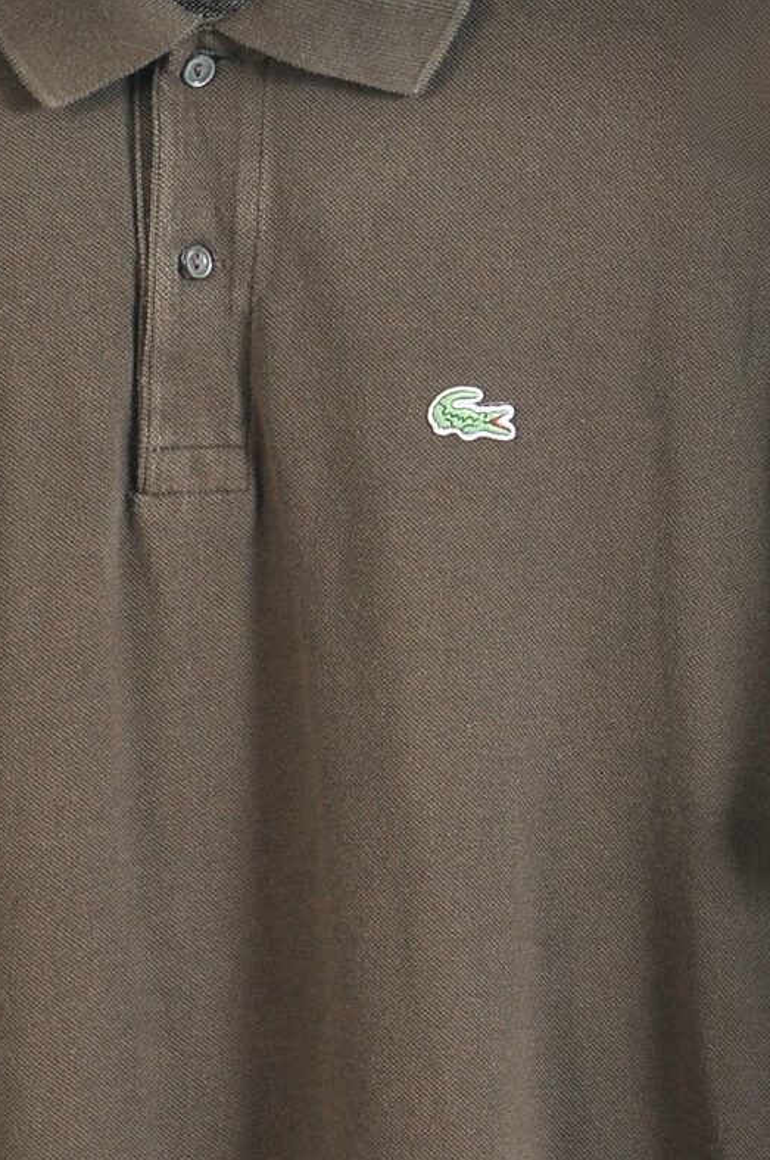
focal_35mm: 171
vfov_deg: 12.1
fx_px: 5491
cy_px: 537
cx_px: 266
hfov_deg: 8.0
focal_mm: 35
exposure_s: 1/125
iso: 200
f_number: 5.6
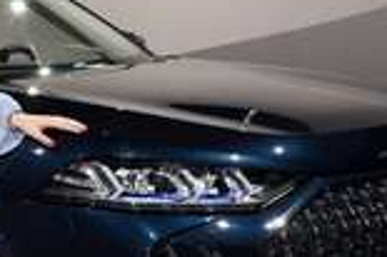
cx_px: -26
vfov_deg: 13.3
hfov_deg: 19.3
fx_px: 1095
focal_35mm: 102
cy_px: 222
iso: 640
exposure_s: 1/100
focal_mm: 35
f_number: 6.3
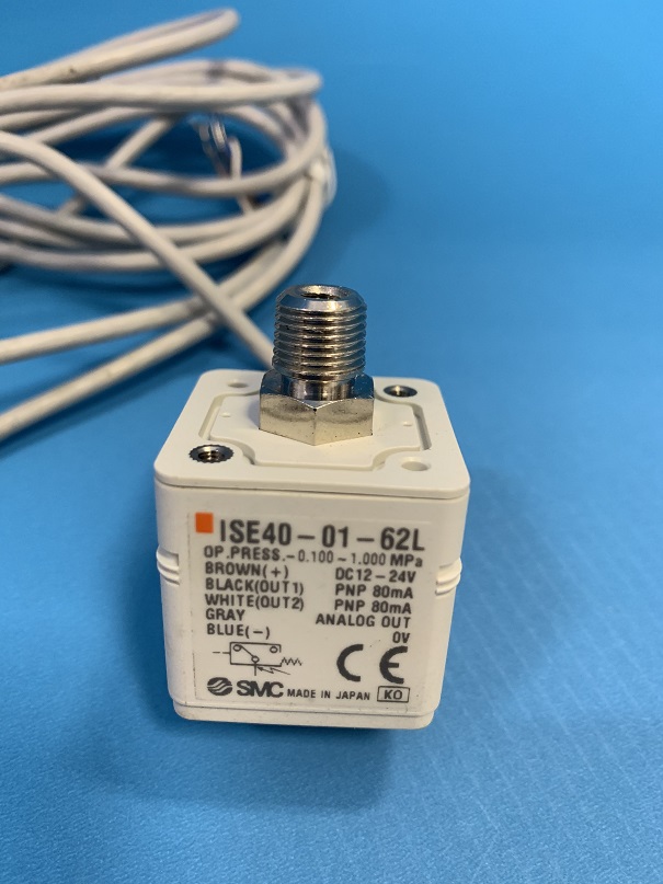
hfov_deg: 53.1
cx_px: 332
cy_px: 442
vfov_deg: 67.3
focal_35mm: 26
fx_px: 664
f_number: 1.8
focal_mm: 4.25
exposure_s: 1/50
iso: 250
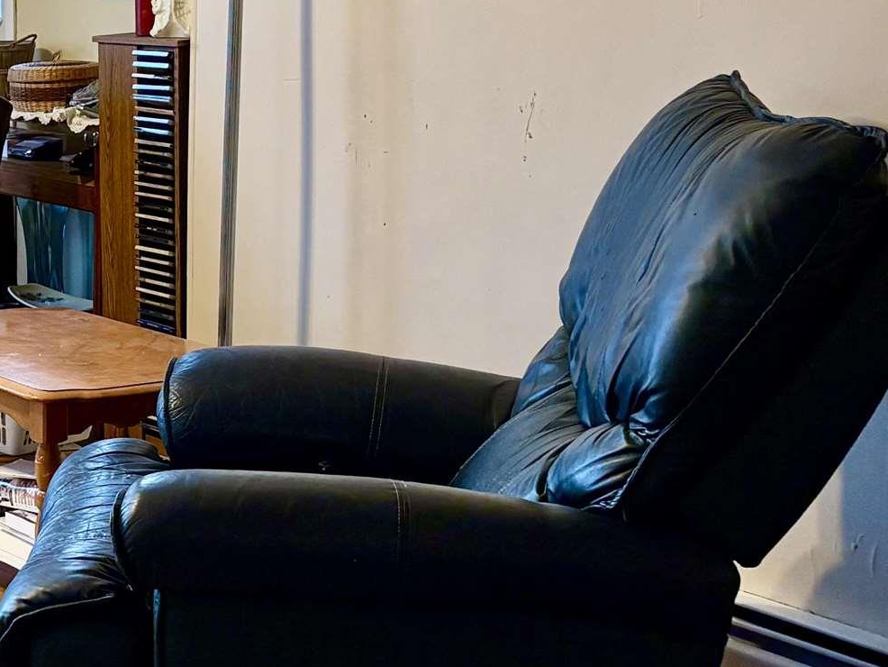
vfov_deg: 18.2
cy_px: 309
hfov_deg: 21.9
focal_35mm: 81
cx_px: -243
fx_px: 2078
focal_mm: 5.96
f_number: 1.6
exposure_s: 1/60
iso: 160
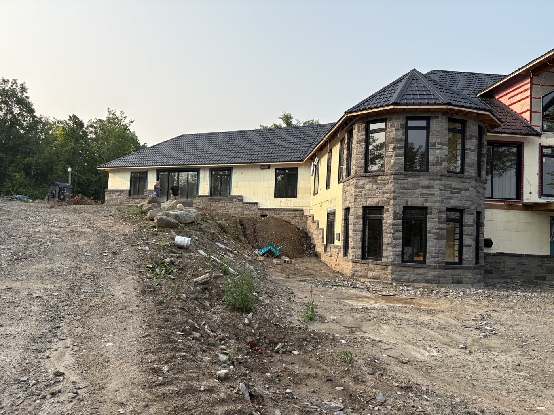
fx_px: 416
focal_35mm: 26
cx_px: 277
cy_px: 208
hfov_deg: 67.3
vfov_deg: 53.1
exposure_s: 1/2075
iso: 50
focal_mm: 5.96
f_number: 1.6
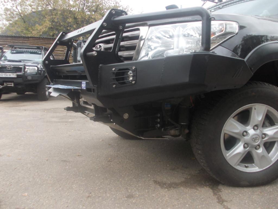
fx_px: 225
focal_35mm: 28
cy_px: 104
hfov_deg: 63.4
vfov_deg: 49.7
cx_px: 139
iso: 80
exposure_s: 1/125
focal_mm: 4
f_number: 2.7
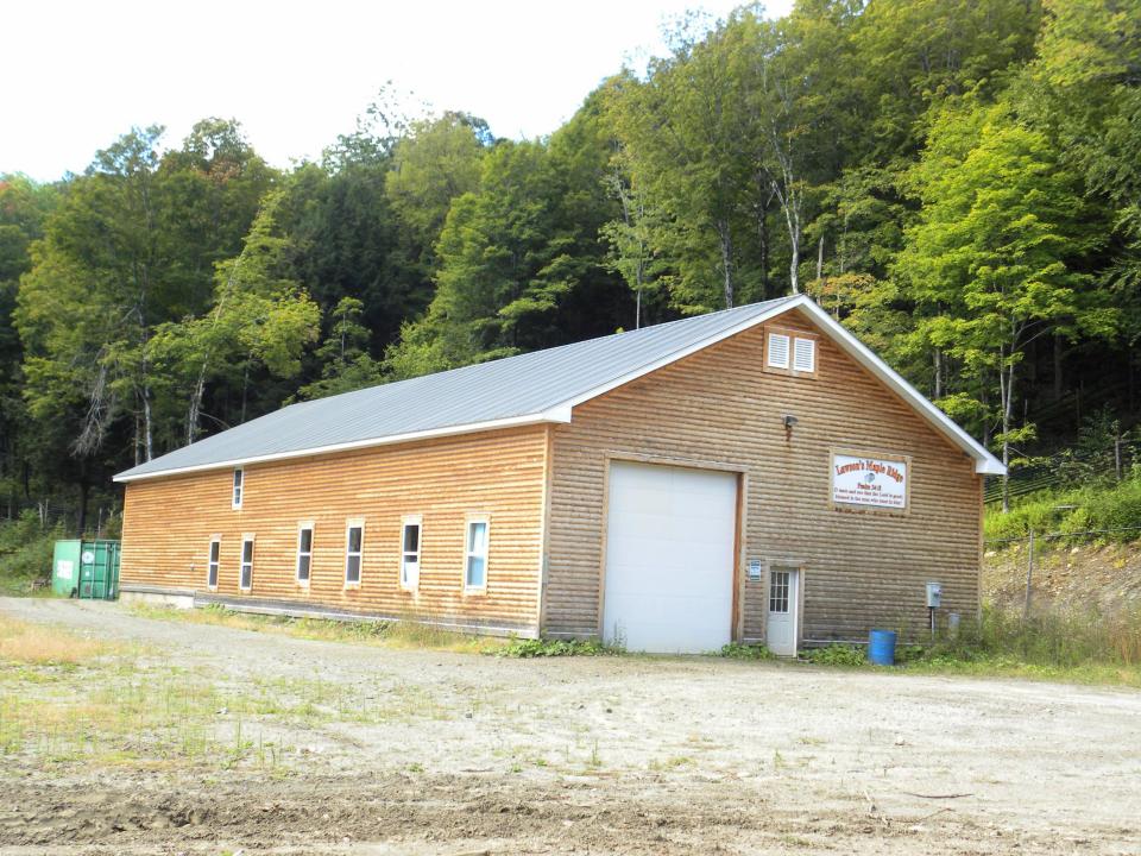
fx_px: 1516
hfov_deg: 41.2
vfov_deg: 31.5
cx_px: 570
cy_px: 428
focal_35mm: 46
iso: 64
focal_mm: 8.2
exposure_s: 1/80
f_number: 3.2
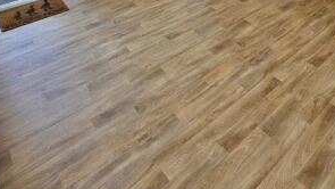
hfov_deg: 67.6
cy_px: -26
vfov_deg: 34.8
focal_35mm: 28
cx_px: 191
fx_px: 249
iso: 50
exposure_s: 1/131
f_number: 2.2
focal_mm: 2.2
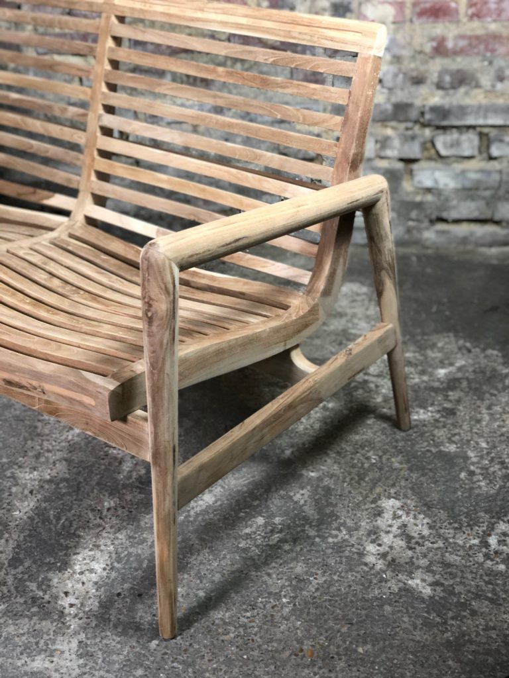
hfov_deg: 28.0
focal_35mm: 52
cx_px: 254
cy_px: 339
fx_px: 1019
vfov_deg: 36.8
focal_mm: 6
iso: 125
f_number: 2.4
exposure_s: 1/25
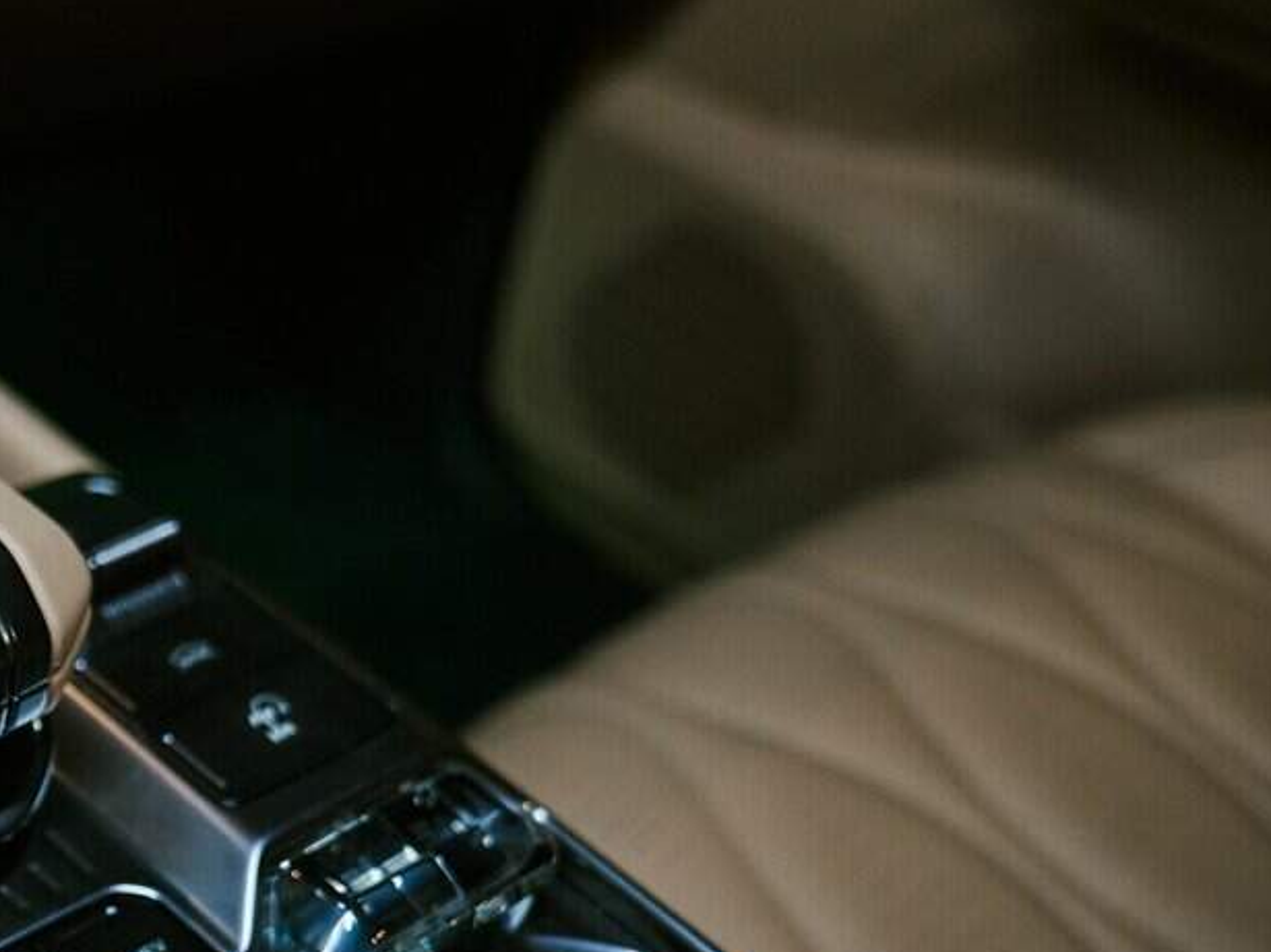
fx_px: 2239
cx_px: -143
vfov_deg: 23.8
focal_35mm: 61
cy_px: 694
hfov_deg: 28.6
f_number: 2.8
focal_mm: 26
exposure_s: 1/60
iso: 1000
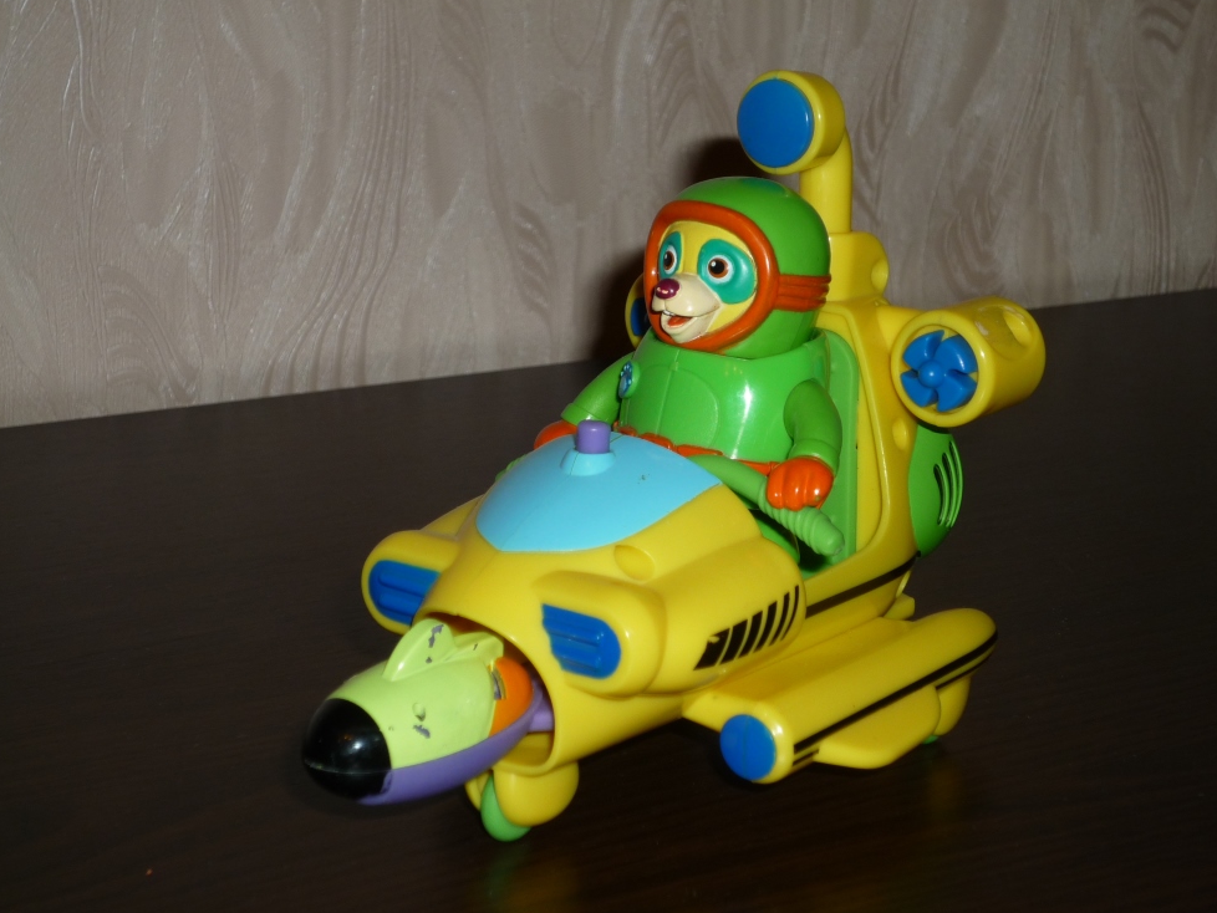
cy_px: 466
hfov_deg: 29.0
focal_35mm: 67
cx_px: 623
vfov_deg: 21.9
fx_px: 2356
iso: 100
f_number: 4.9
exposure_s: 1/40
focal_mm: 11.3
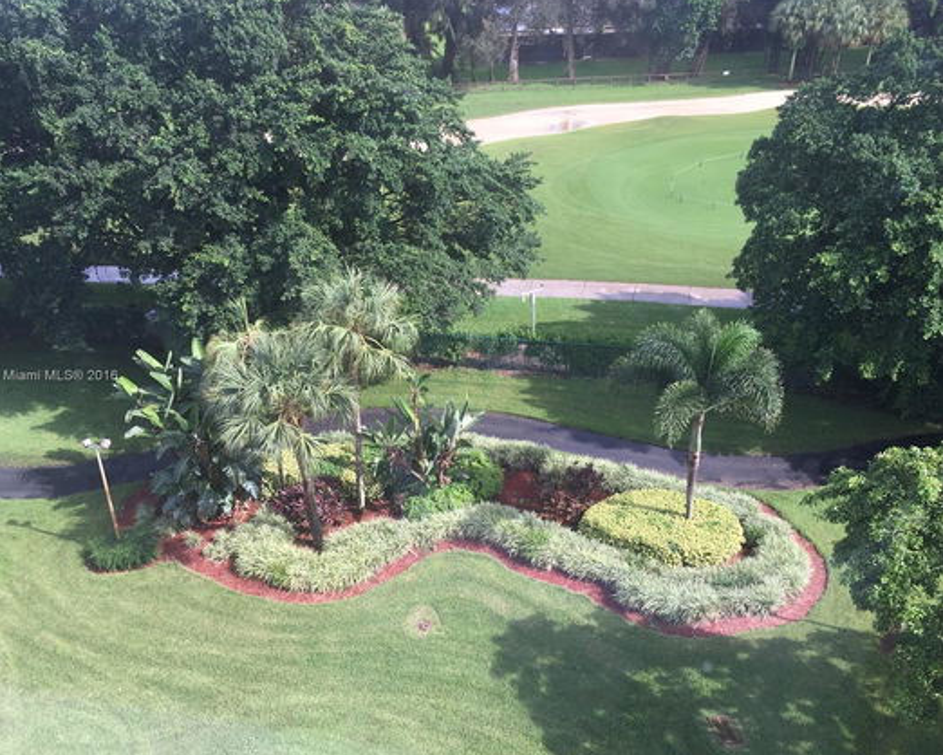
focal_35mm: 31
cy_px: 377
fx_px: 866
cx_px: 428
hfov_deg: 57.1
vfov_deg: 47.1
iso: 32
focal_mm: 4.15
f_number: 2.2
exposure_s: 1/416
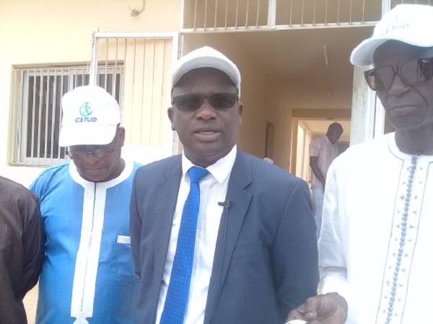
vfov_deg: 45.4
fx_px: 388
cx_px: 216
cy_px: 162
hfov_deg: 58.4
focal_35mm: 31
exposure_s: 1/344
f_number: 2.2
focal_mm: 3.3
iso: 50
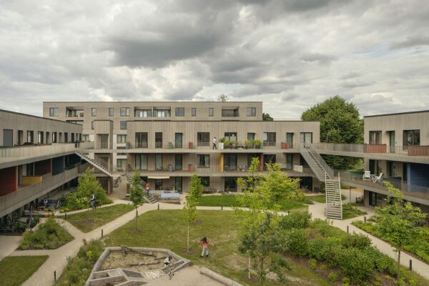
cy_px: 143
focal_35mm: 24
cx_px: 214
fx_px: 286
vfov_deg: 53.1
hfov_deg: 73.7
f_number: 11
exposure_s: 1/2000
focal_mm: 24
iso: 800
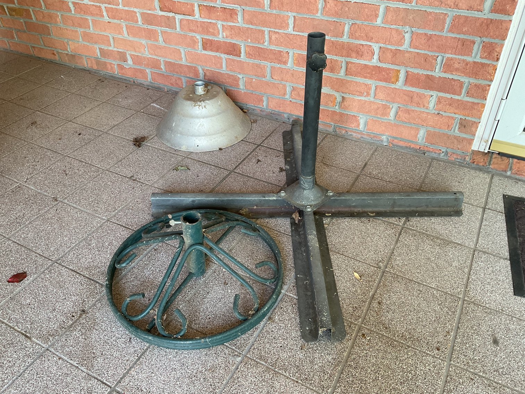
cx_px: 262
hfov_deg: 61.7
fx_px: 440
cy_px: 197
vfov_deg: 48.2
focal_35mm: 29
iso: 50
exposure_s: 1/50
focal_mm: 3
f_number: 1.8
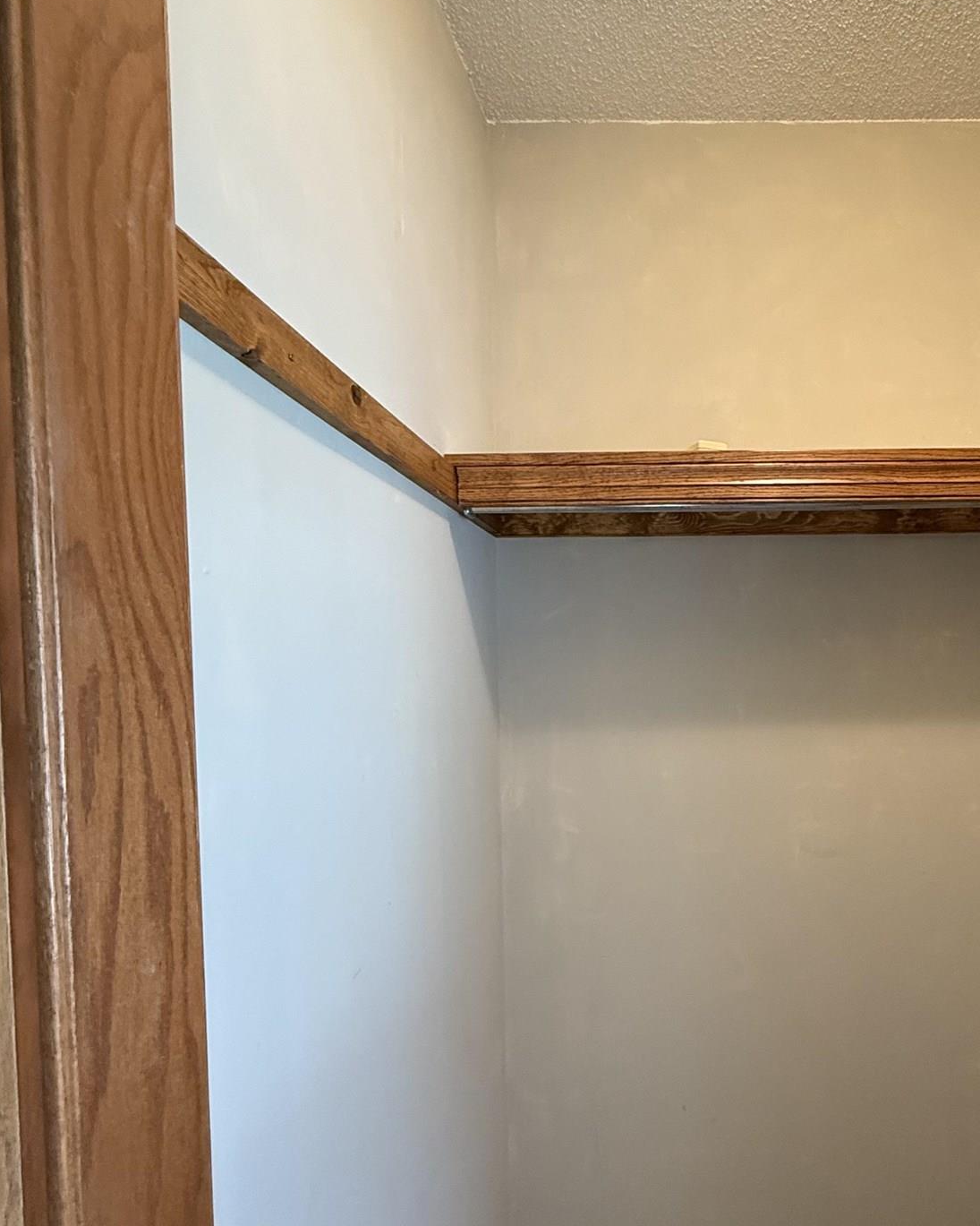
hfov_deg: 57.5
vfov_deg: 71.7
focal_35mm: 23
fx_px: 834
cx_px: 744
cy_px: 746
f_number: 2.2
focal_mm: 2.22
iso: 320
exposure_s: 1/60
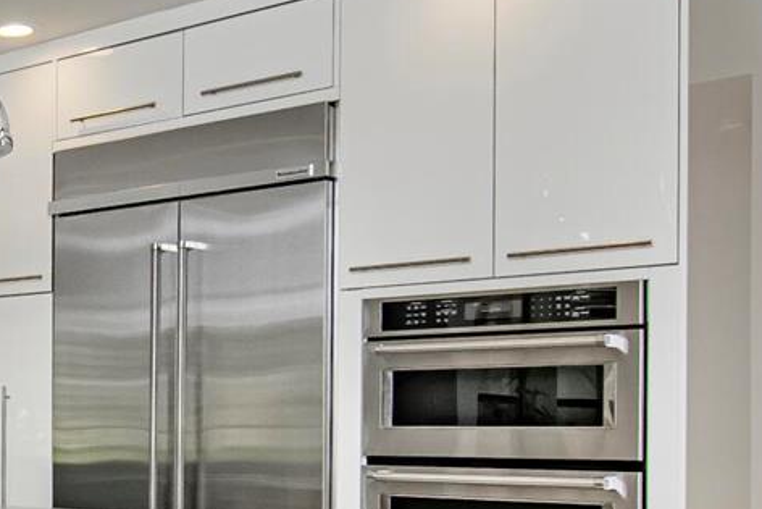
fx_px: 1376
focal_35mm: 65
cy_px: 434
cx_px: -146
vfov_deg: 20.6
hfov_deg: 27.4
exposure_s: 1/125
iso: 250
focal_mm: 10
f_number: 5.6
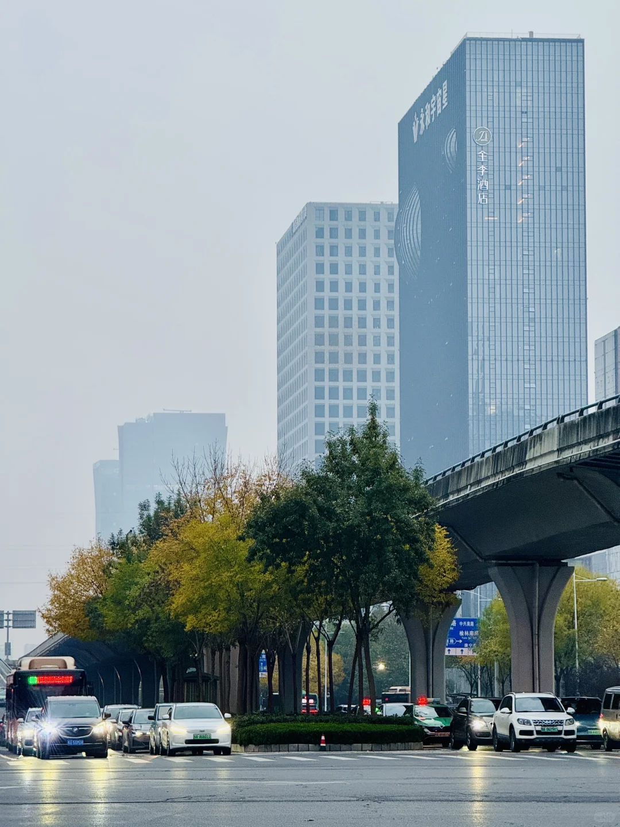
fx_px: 2866
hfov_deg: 12.3
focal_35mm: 120
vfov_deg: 16.4
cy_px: 414
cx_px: 310
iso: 160
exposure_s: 1/100
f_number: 2.8
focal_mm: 15.66
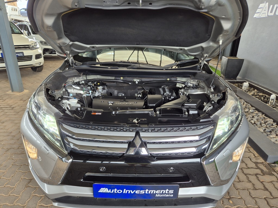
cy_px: 104
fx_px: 185
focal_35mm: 23
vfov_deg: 58.9
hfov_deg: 73.9
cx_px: 139
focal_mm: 5.4
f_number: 1.8
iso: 40
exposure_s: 1/57
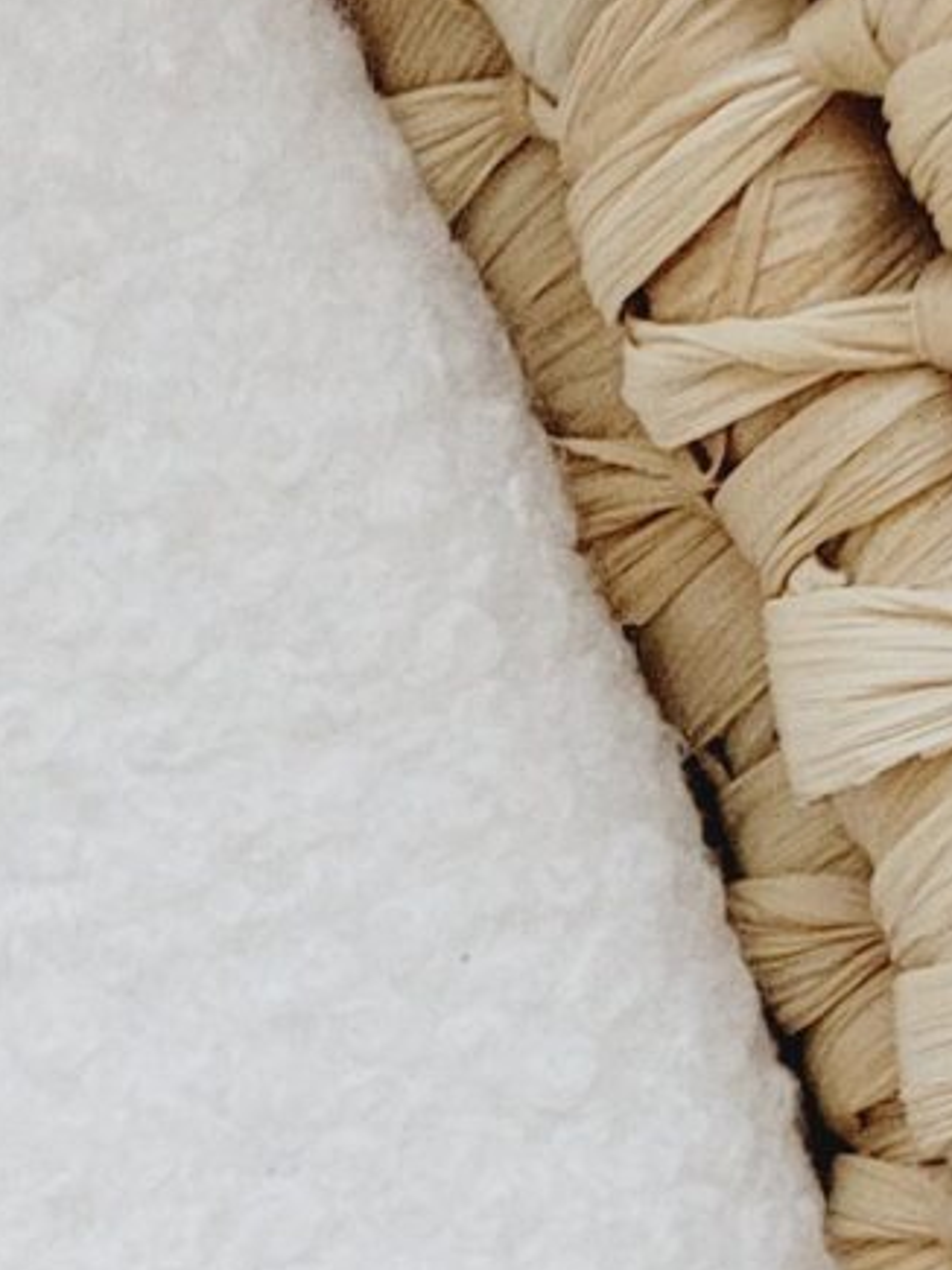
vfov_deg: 10.2
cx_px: -1606
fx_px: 5613
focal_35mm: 153
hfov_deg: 8.5
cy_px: 3527
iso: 250
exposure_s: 1/100
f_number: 1.8
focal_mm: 5.4
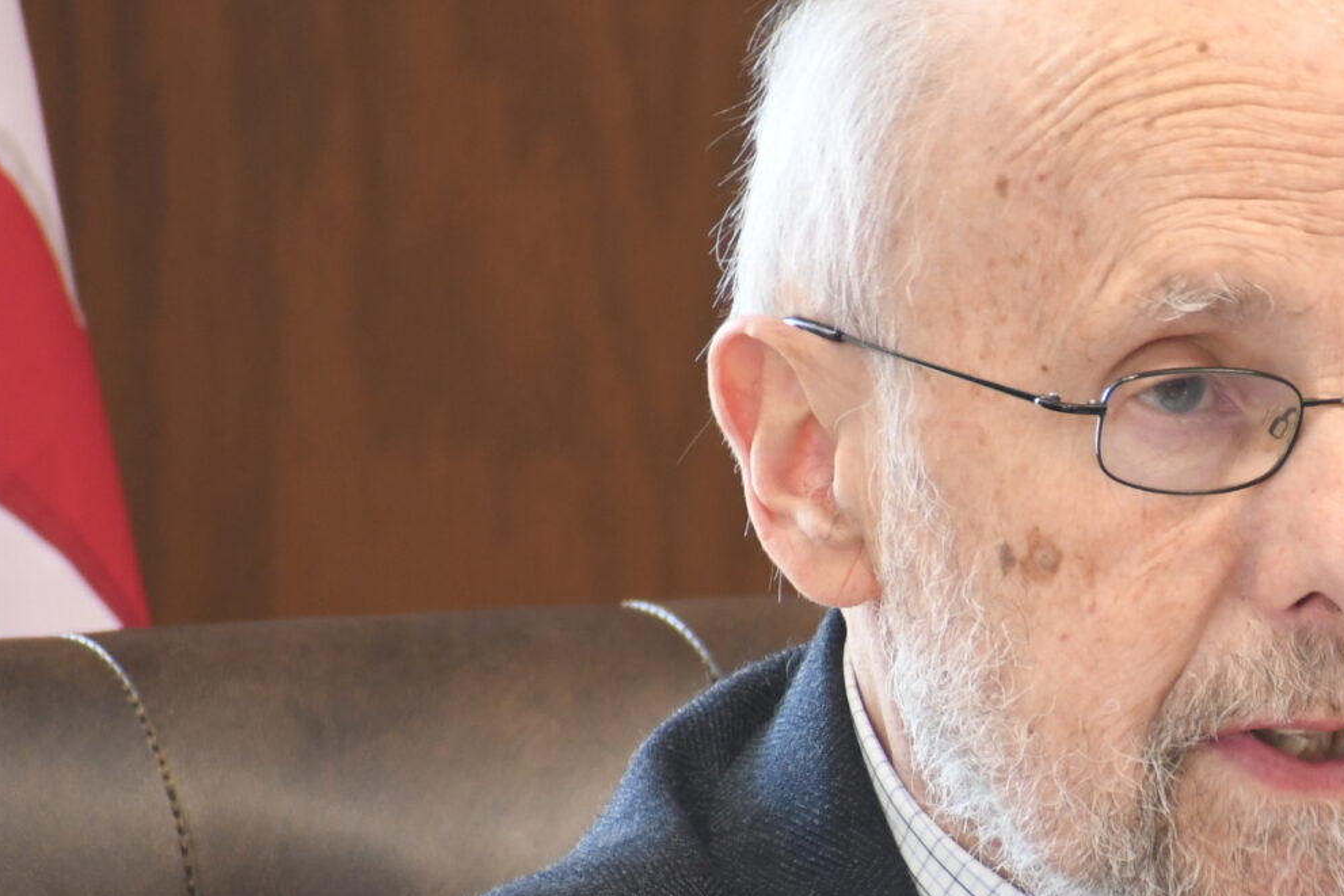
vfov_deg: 1.2
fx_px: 43385
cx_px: 1447
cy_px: 842
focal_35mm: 1162
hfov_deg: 1.8
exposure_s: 1/30
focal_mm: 300
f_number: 6.3
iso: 900
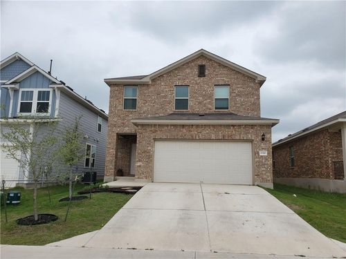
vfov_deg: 53.1
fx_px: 260
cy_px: 130
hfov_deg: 67.3
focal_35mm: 26
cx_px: 173
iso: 50
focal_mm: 4.3
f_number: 2.4
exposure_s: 1/2193
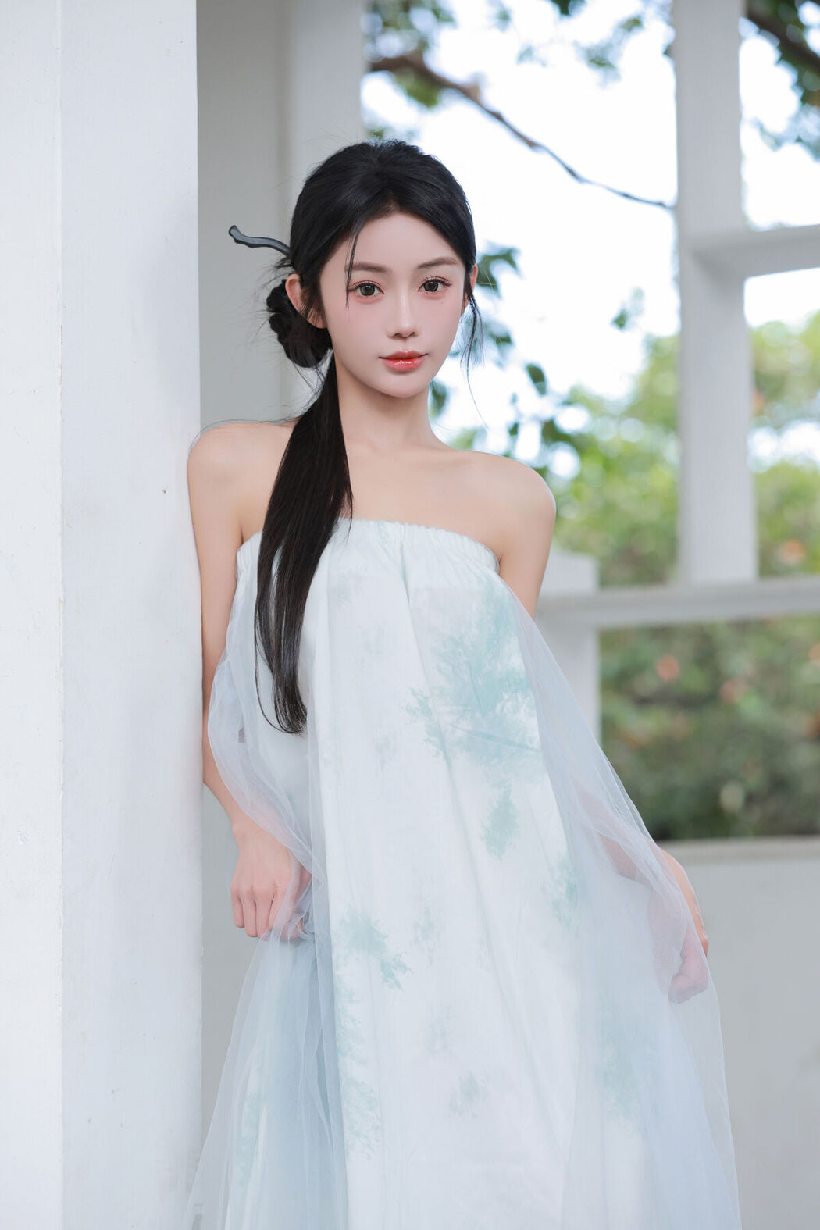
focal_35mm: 119
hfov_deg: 11.5
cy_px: 615
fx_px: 4066
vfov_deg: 17.2
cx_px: 410
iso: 1600
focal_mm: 120
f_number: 5
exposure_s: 1/400
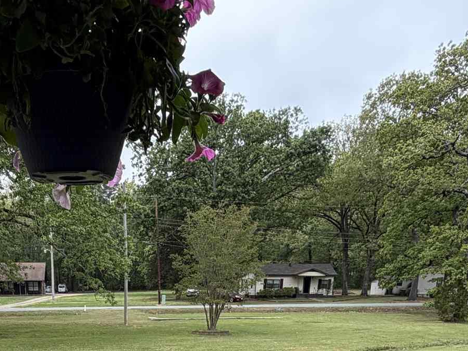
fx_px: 649
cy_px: 560
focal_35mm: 48
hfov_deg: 39.0
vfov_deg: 22.9
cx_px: 141
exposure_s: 1/230
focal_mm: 2.22
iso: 40
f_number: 2.2
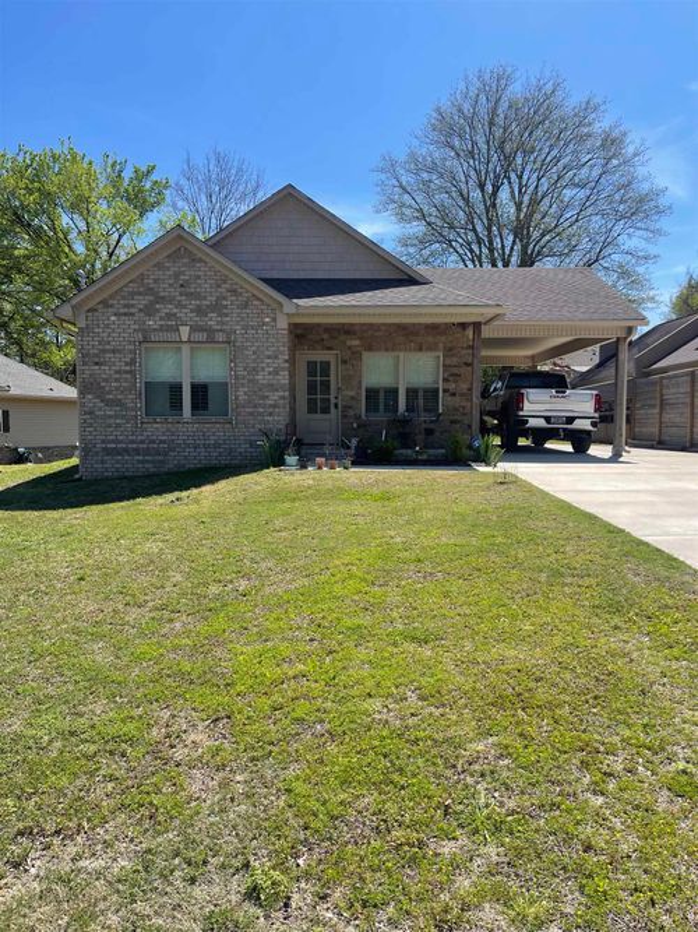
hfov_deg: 54.9
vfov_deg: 69.4
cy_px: 466
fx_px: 672
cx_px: 349
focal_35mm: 25
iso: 32
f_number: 1.6
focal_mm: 5.1
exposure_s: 1/2924
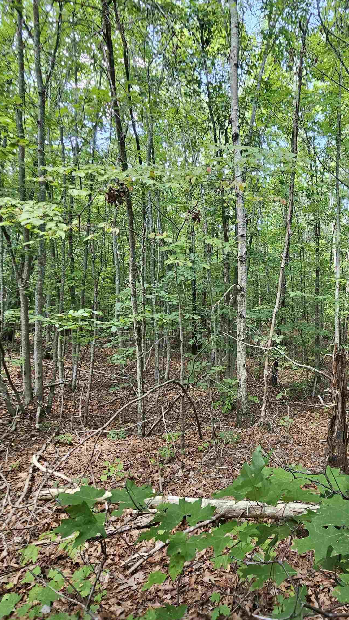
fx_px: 313
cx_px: 285
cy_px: 309
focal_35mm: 19
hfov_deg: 53.9
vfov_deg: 89.6
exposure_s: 1/60
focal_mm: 2.2
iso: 100
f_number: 2.2
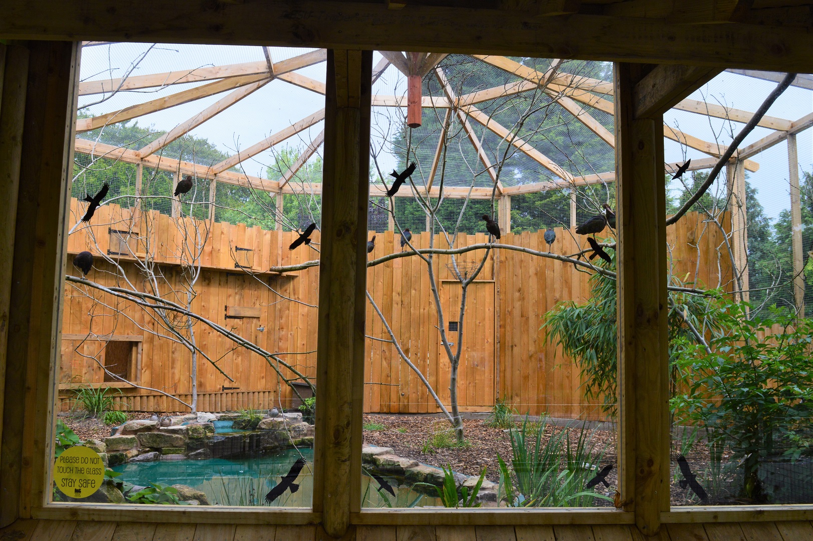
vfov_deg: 39.9
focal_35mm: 33
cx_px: 406
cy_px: 270
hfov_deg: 57.3
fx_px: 745
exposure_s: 1/250
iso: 400
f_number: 10
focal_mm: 22
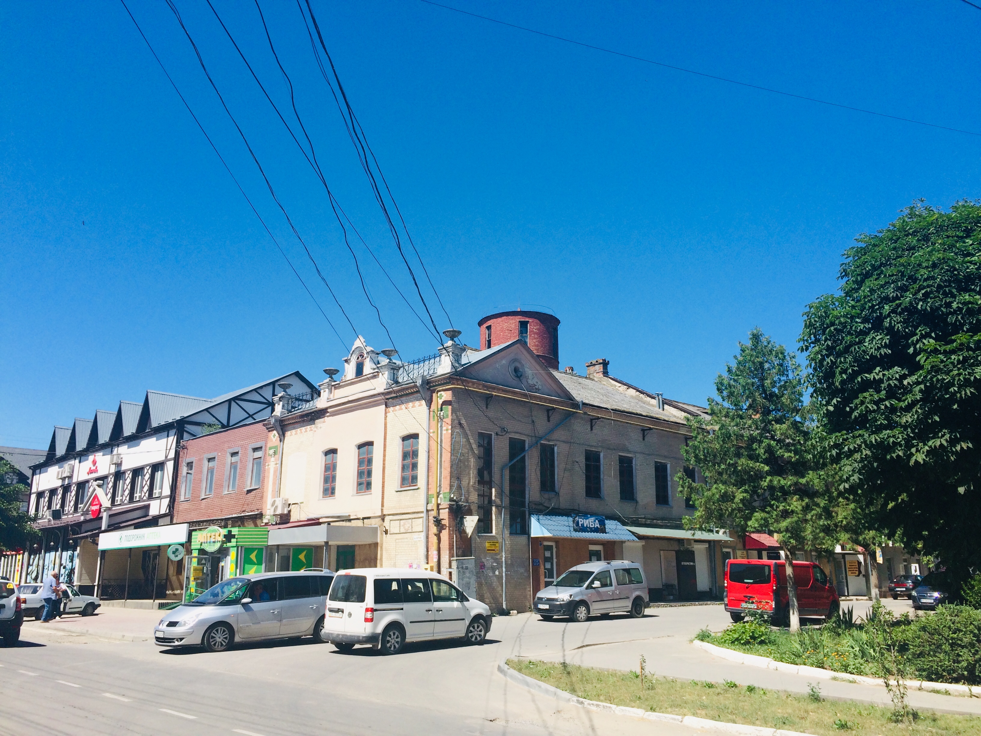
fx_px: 822
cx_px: 490
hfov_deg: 61.7
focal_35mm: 29
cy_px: 368
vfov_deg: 48.2
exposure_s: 1/2283
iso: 32
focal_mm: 4.15
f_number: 2.2
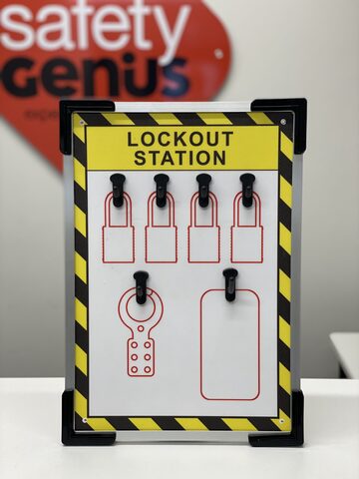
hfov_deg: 28.0
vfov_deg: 36.8
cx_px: 180
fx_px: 719
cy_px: 240
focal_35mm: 52
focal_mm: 6
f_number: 2
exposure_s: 1/122
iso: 64
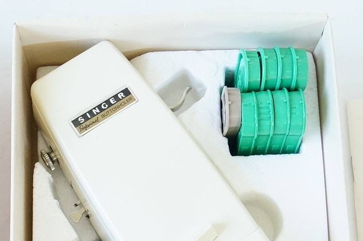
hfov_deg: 24.4
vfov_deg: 16.2
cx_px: 117
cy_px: 220
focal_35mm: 83
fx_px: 836
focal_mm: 18
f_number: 4
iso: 1000
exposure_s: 1/60
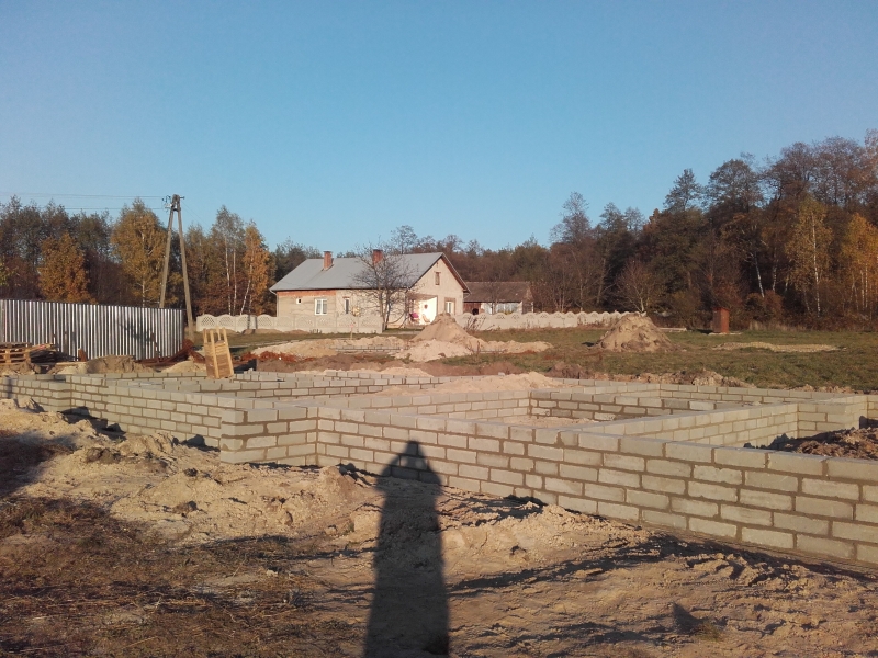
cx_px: 439
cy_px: 329
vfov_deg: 45.4
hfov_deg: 58.4
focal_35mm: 31
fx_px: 786
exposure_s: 1/910
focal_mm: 3.3
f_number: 2.2
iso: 50
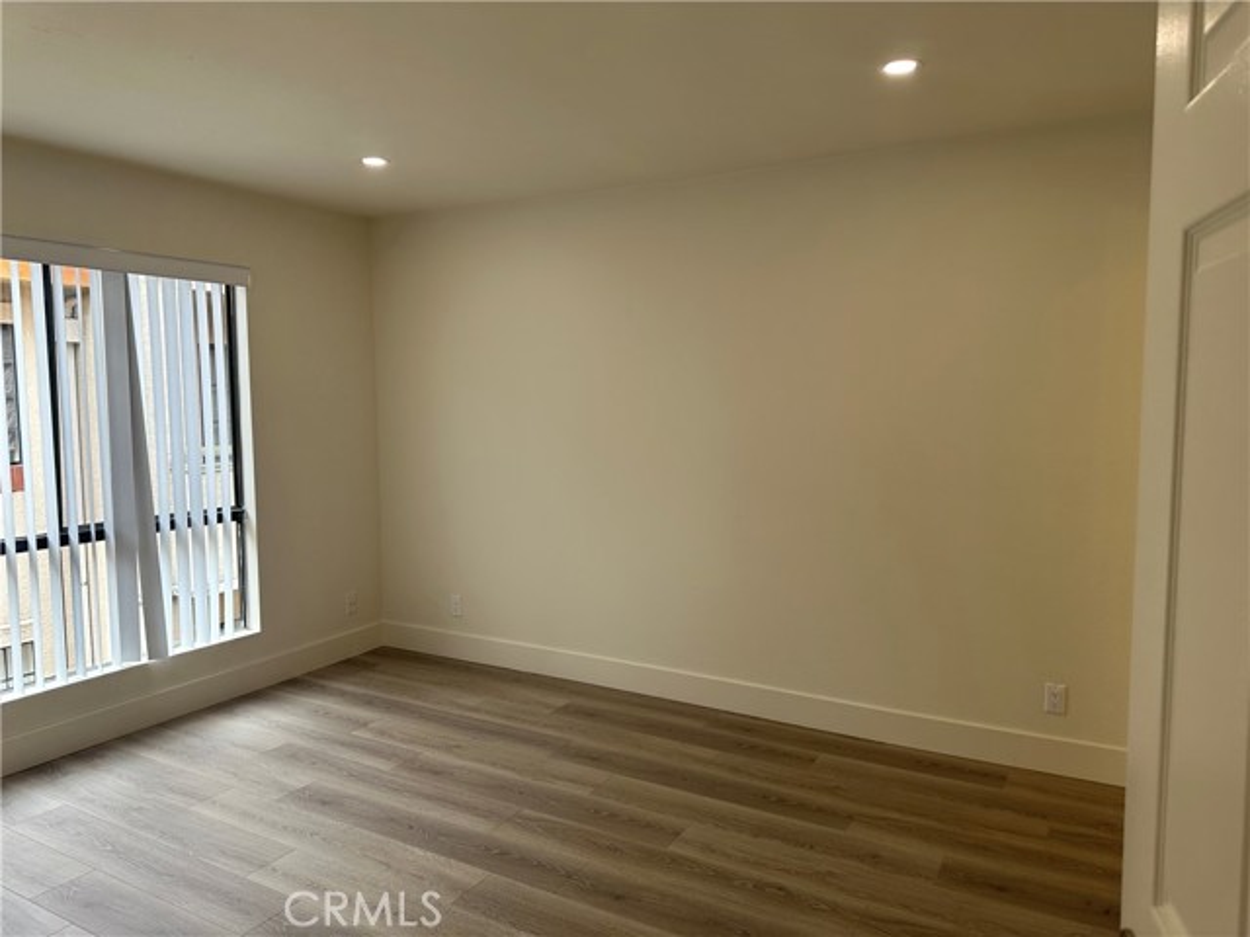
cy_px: 468
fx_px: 867
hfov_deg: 71.6
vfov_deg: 56.8
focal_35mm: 24
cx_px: 625
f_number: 1.78
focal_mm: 6.86
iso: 80
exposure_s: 1/261
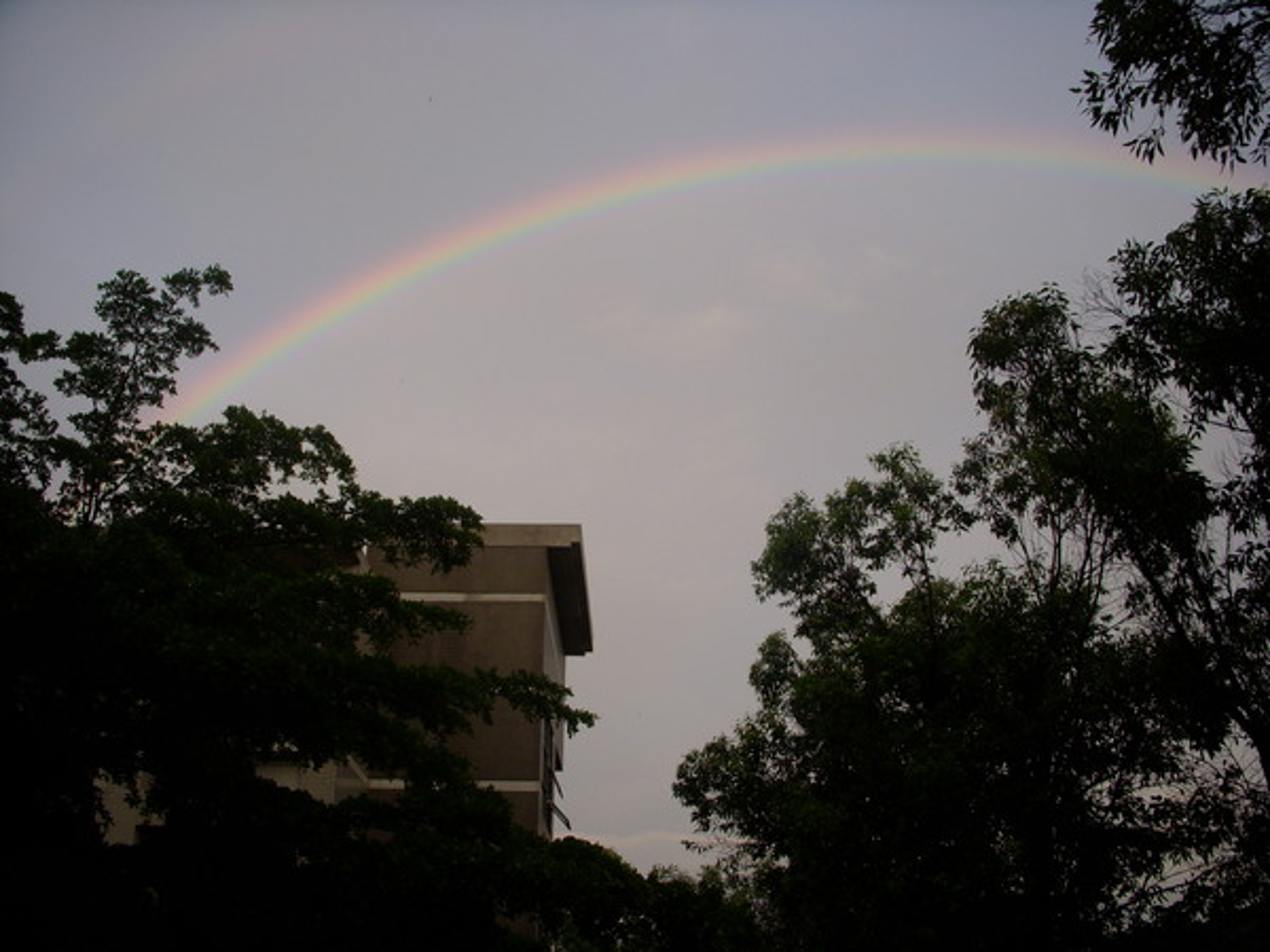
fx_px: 1394
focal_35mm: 38
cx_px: 635
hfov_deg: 49.0
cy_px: 476
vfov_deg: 37.7
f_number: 3.3
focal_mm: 6.3
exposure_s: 1/250
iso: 100
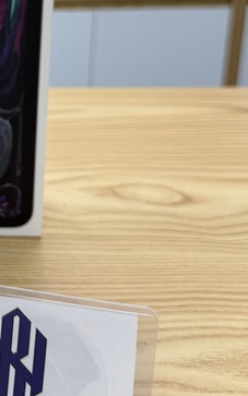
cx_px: -74
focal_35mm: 63
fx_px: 681
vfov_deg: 31.7
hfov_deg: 19.1
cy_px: 88
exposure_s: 1/120
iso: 80
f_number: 1.78
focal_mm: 6.76
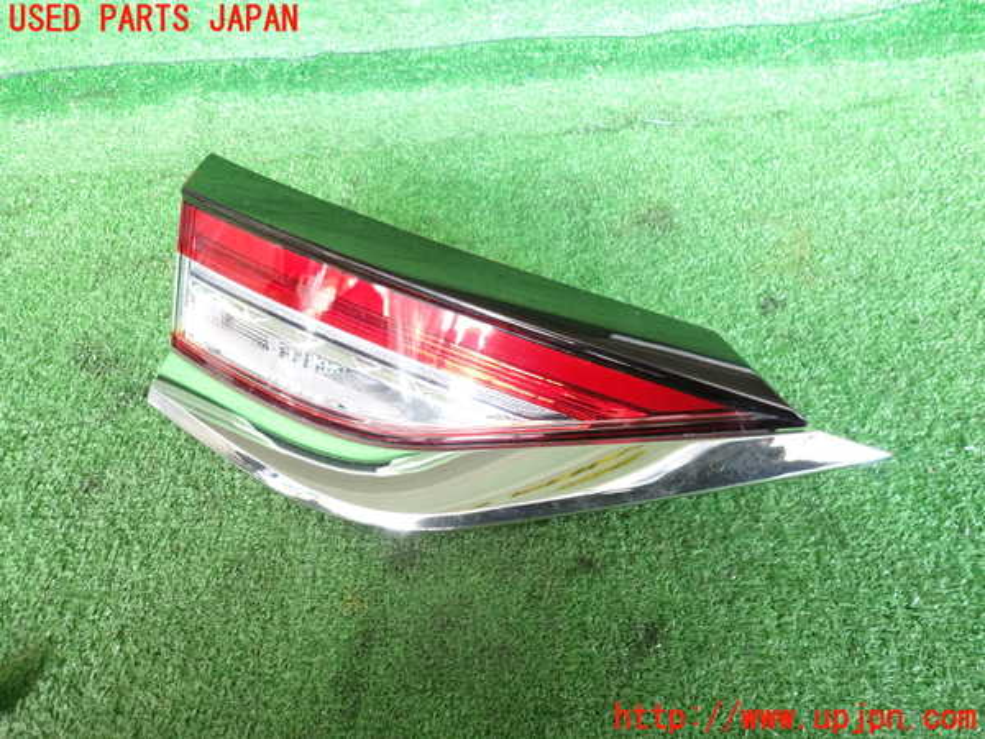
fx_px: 711
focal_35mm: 25
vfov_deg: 54.9
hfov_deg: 69.4
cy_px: 370
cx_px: 492
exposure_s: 1/30
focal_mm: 4.5
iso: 400
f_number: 2
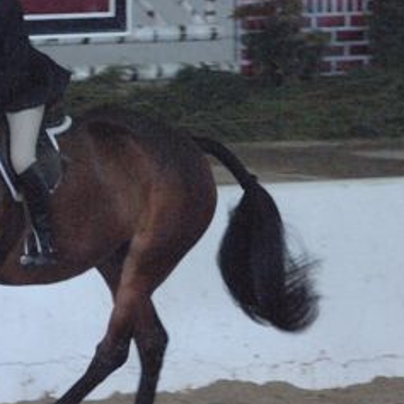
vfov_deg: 2.5
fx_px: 9084
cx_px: 113
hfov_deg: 2.5
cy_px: 246
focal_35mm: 688
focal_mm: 200
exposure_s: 1/320
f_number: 2.8
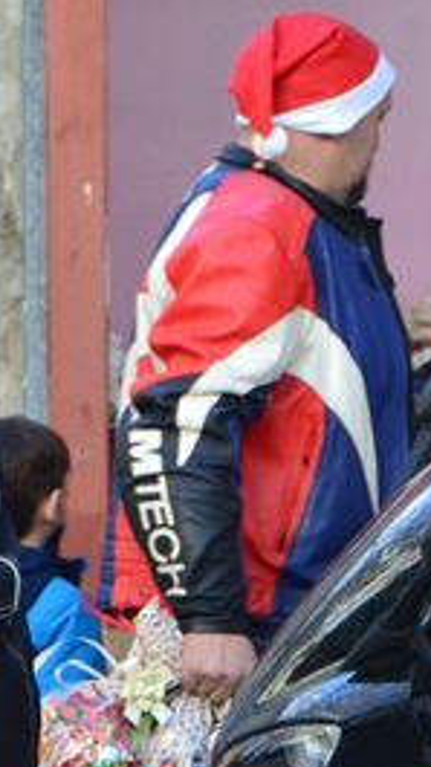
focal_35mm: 196
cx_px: -414
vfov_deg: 11.0
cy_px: 522
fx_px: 3983
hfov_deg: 6.0
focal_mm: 55
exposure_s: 1/640
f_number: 5
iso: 1250
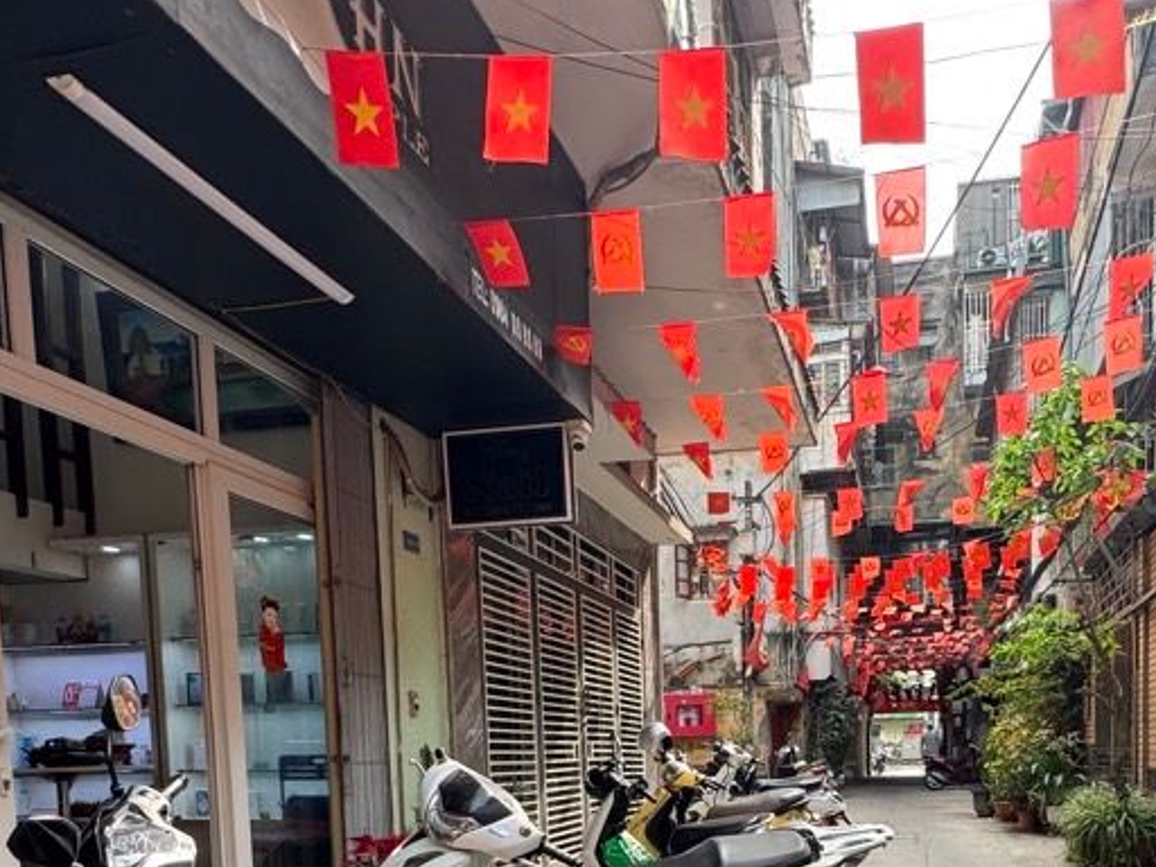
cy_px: 820
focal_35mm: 28
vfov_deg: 44.1
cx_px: 754
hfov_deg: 62.1
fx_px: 935
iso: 40
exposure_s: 1/283
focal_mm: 2.22
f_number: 2.2
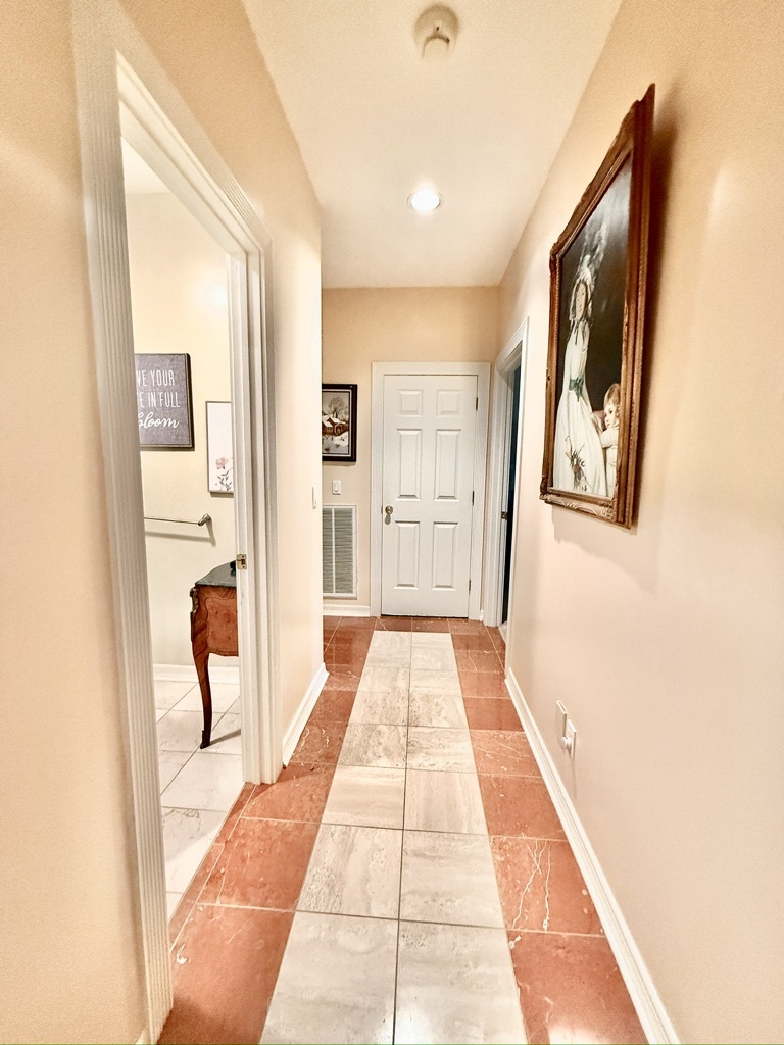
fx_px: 423
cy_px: 522
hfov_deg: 85.7
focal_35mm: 14
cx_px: 392
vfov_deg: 102.1
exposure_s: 1/60
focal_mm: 2.22
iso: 800
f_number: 2.2
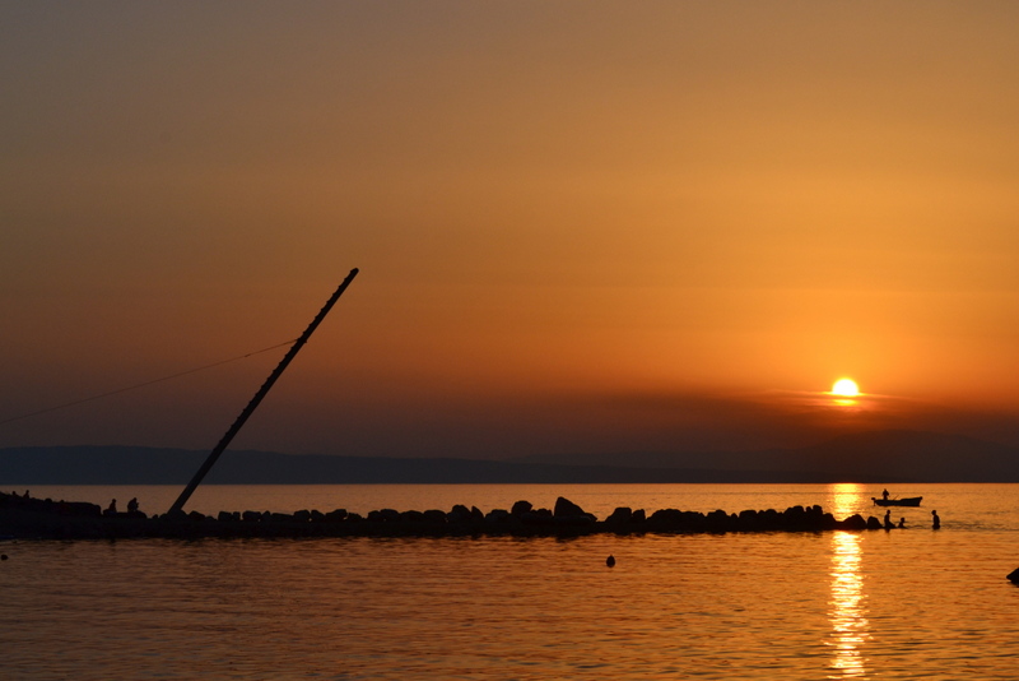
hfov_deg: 24.6
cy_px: 340
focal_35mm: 82
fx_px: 2336
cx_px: 510
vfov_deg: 16.6
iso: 220
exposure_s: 1/500
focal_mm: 55
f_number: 11
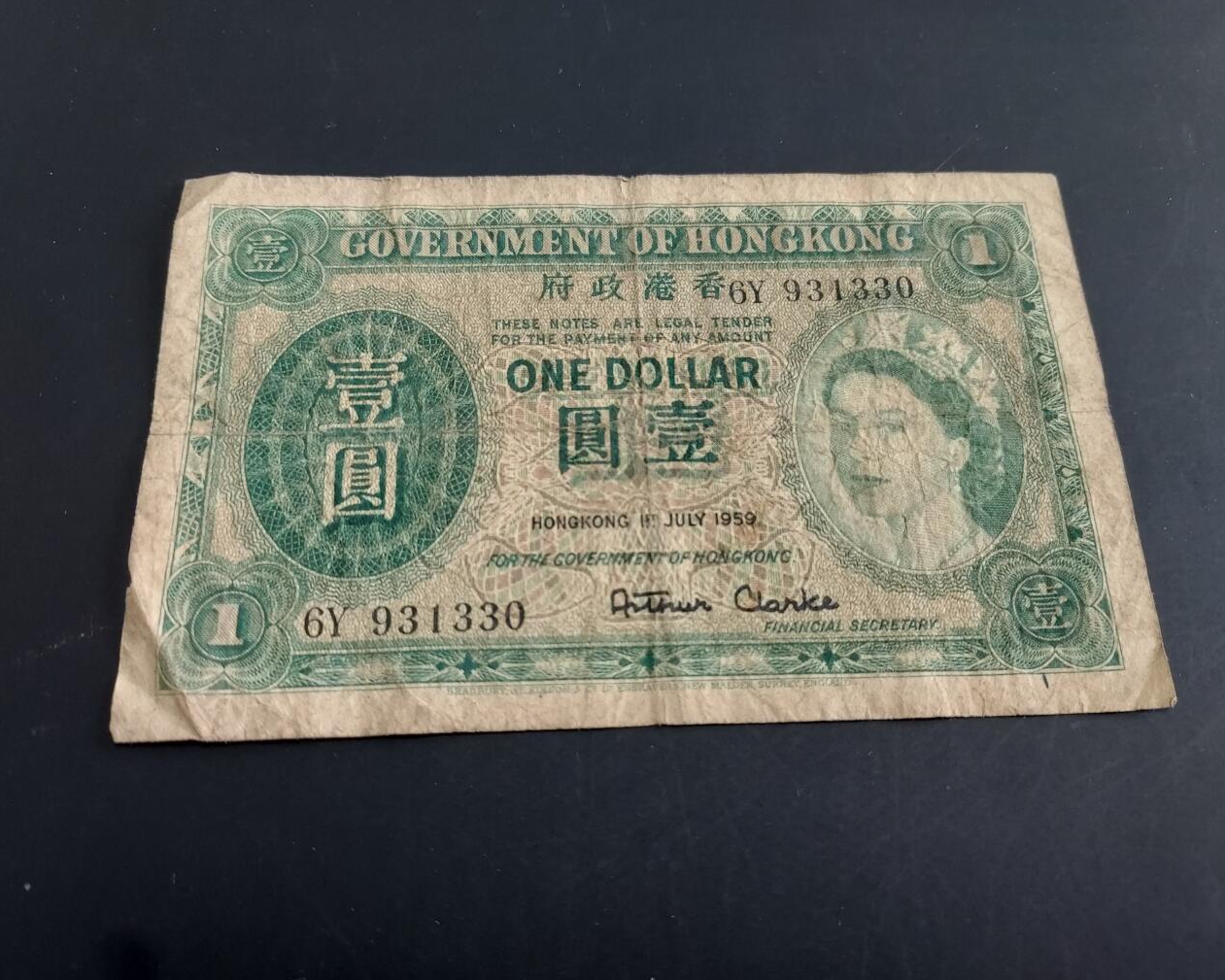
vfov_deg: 54.9
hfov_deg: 66.0
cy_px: 500
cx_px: 631
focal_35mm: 26
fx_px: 943
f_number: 1.8
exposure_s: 1/50
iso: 125
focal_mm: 4.6
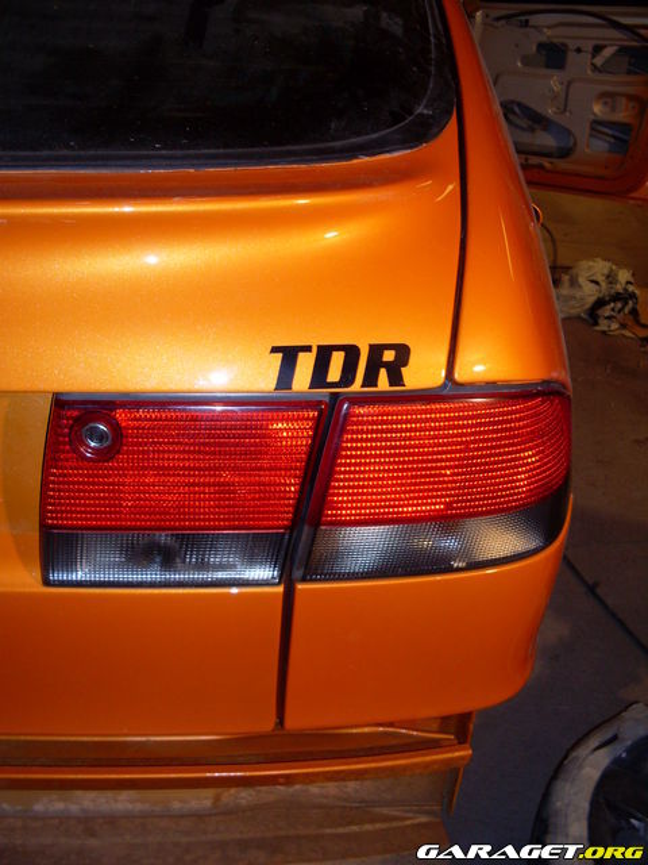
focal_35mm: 38
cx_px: 324
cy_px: 432
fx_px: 948
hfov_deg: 37.7
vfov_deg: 49.0
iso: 100
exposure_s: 1/45
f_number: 2.8
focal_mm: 6.3
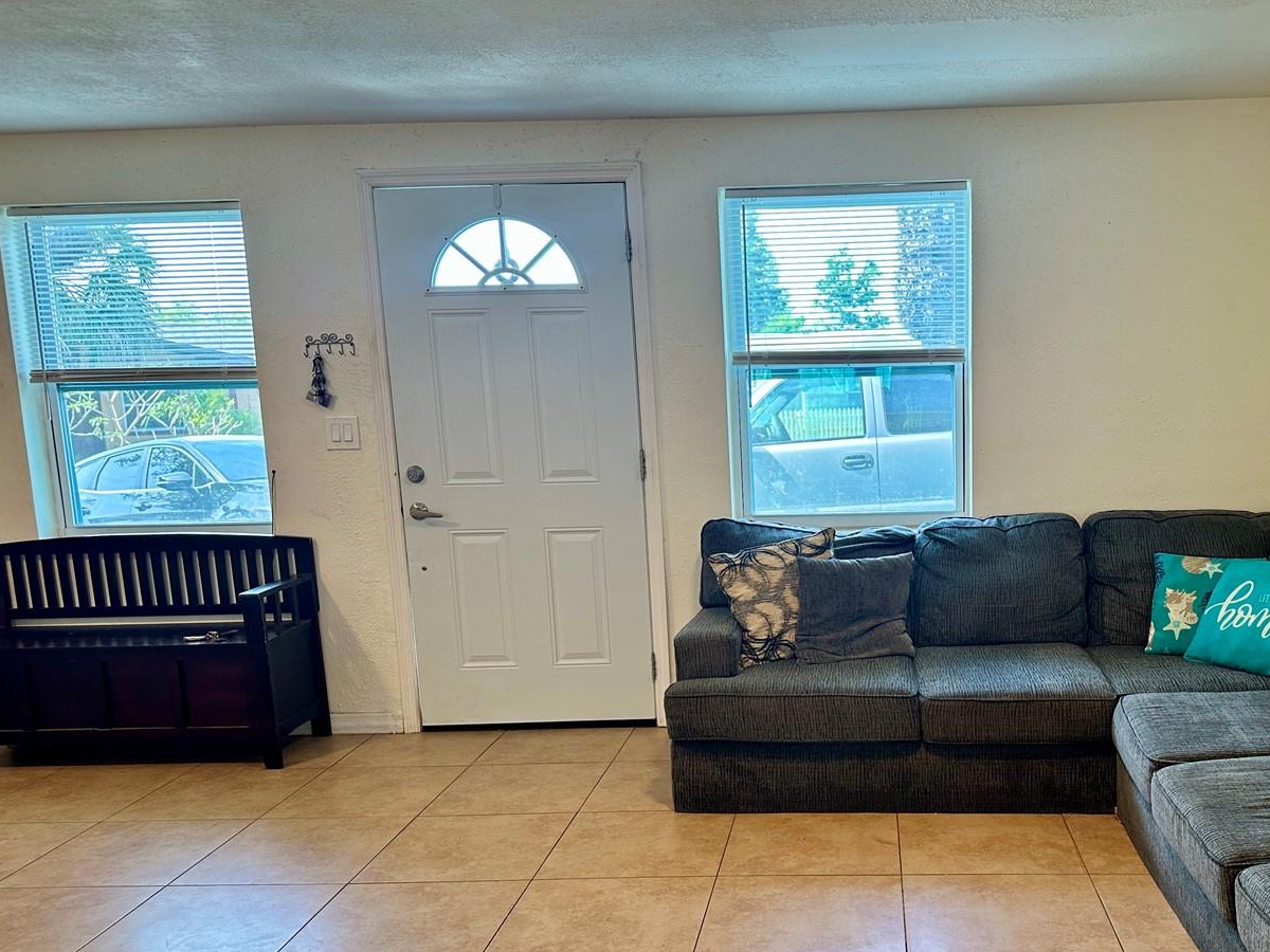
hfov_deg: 55.7
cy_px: 581
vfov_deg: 43.9
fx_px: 1174
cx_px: 840
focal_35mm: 32
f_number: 1.78
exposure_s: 1/120
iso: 125
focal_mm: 6.86
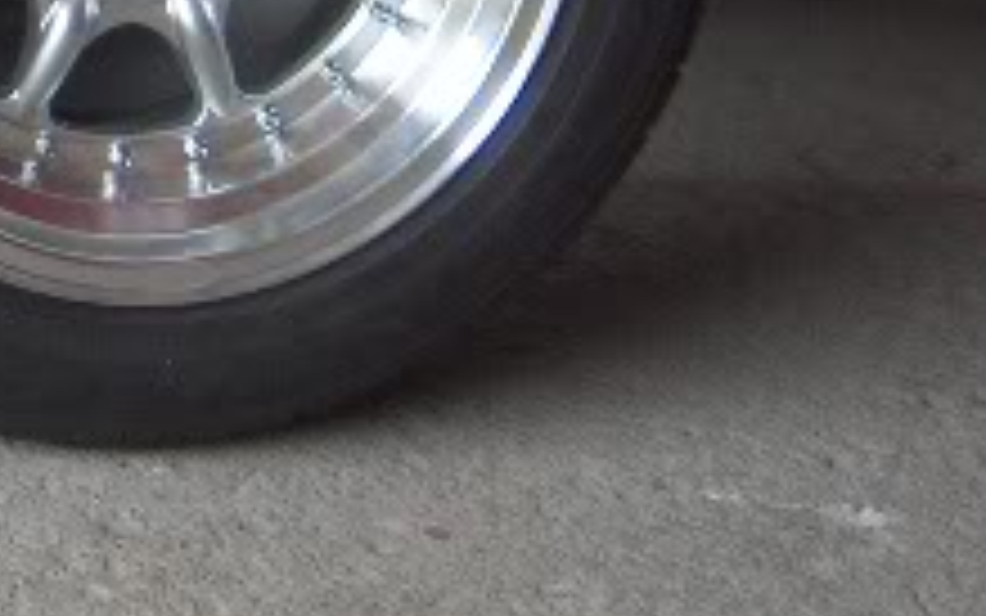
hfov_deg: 16.1
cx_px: -392
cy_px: -108
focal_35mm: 121
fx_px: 3252
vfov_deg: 10.7
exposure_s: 1/74
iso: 200
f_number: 2.8
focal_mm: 8
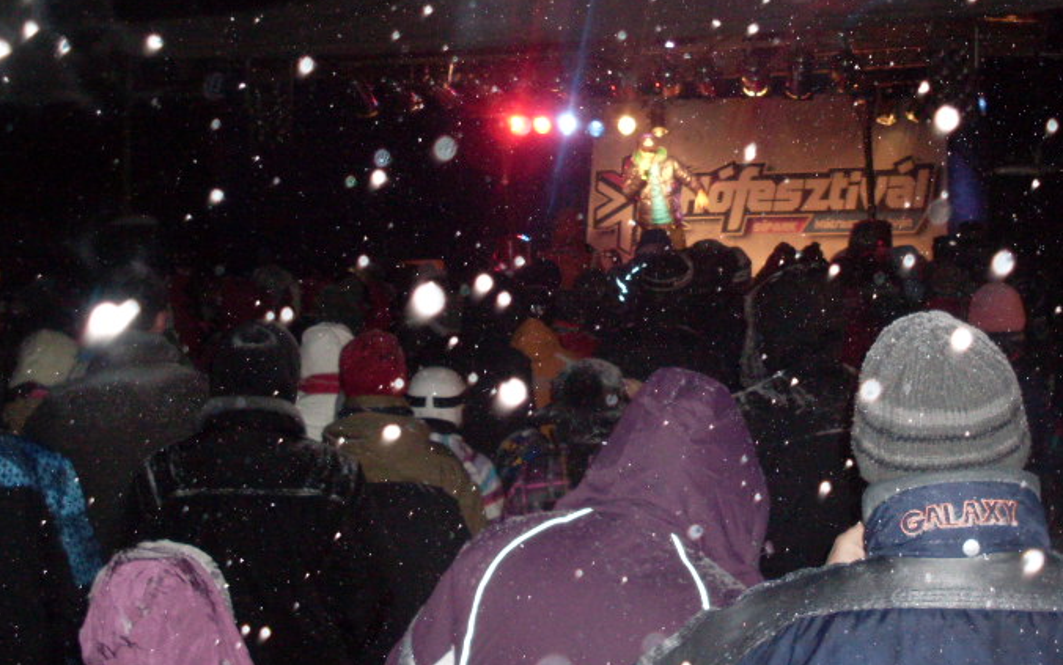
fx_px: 1768
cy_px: 156
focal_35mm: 61
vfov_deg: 21.1
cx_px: 616
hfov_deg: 33.4
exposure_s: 1/45
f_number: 2.8
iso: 200
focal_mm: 6.3
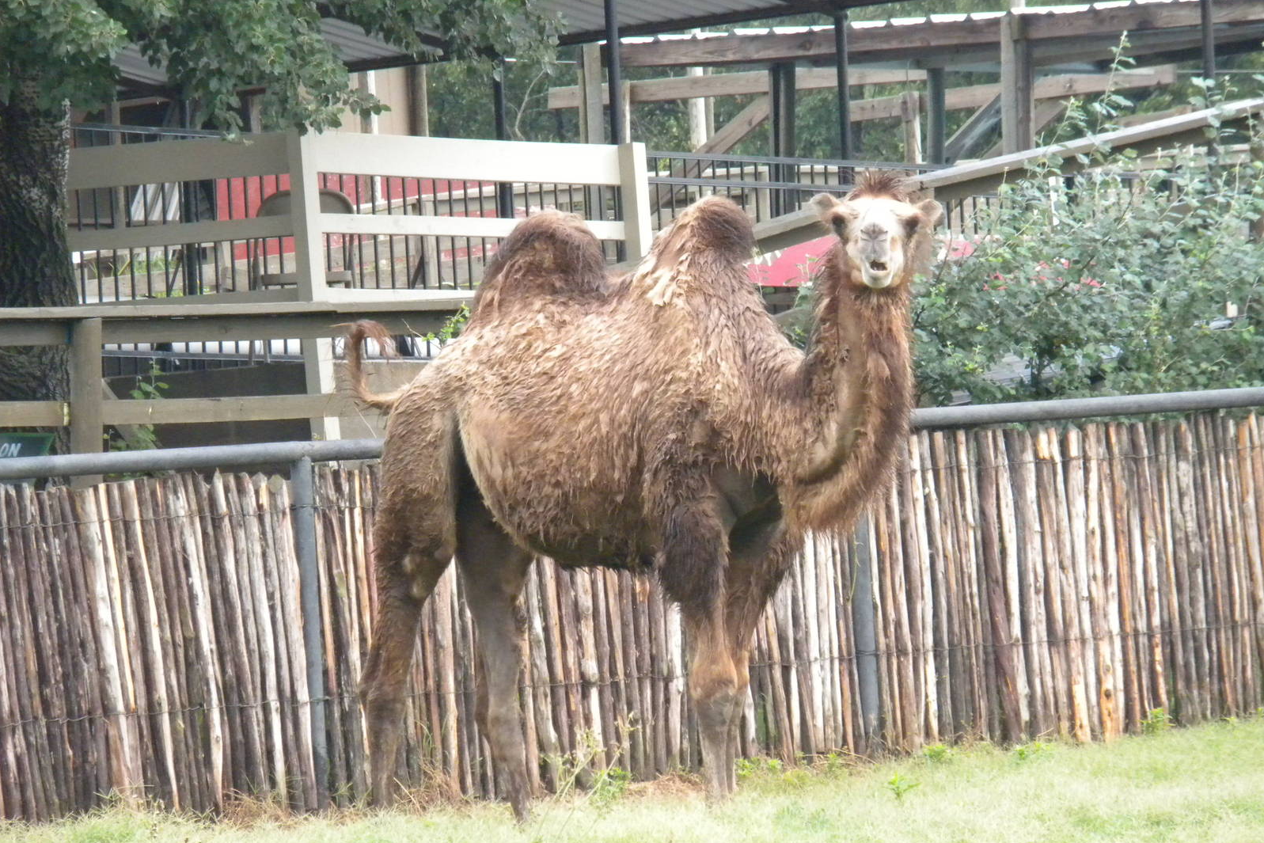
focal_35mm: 248
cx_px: 632
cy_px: 441
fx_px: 8708
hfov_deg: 8.3
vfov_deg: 5.5
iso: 400
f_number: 5.2
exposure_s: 1/365
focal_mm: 42.1
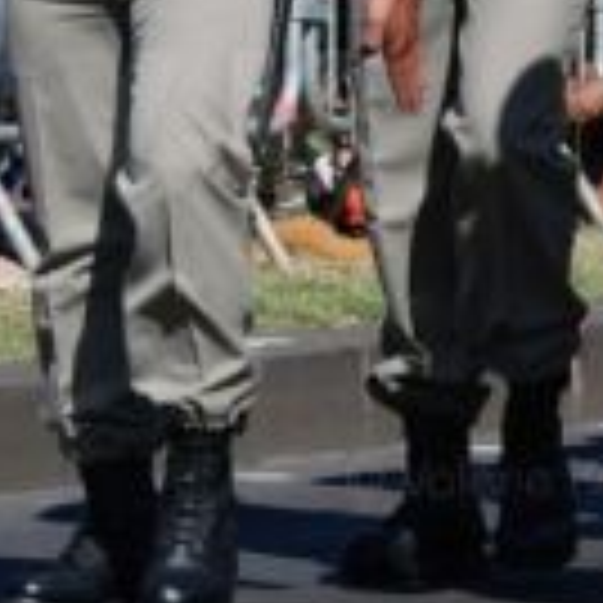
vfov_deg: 3.3
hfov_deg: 3.3
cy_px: -423
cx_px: 1030
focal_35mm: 532
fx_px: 10485
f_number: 8
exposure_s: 1/800
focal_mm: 70
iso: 160
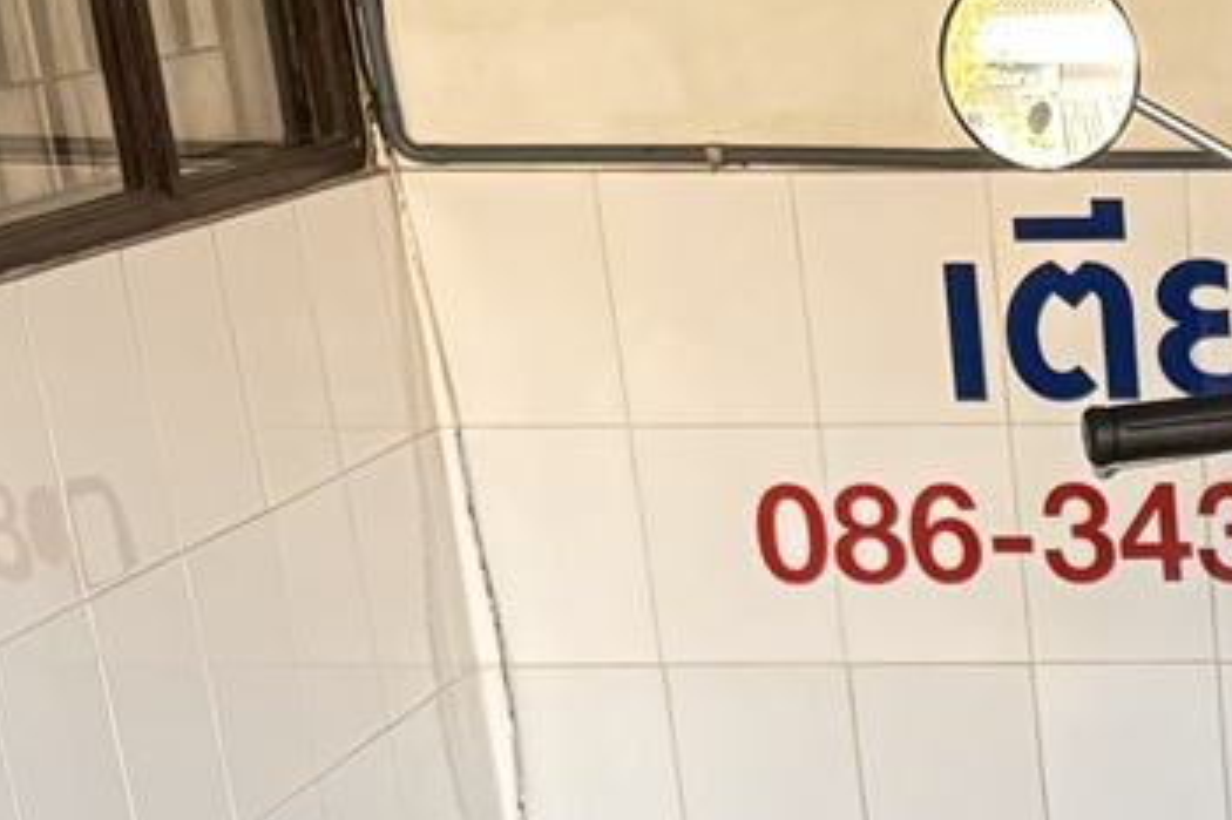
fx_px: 3386
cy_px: 1499
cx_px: 1672
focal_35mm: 99
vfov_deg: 12.5
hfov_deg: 18.9
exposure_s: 1/60
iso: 200
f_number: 1.6
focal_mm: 5.96
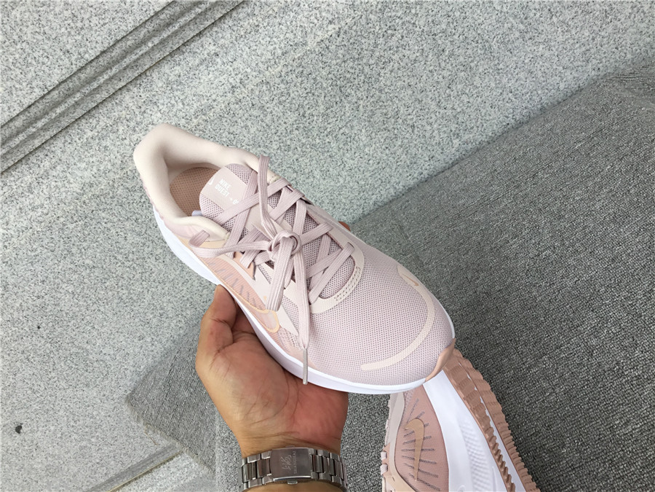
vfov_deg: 45.4
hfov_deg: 58.4
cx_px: 328
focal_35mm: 31
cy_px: 246
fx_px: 587
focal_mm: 3.3
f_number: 2.4
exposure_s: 1/124
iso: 25
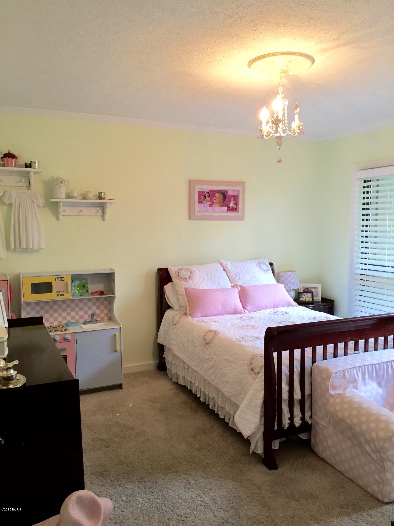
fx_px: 440
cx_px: 197
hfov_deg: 48.2
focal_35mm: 29
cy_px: 263
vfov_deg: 61.7
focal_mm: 4.15
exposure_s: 1/30
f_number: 2.2
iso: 100
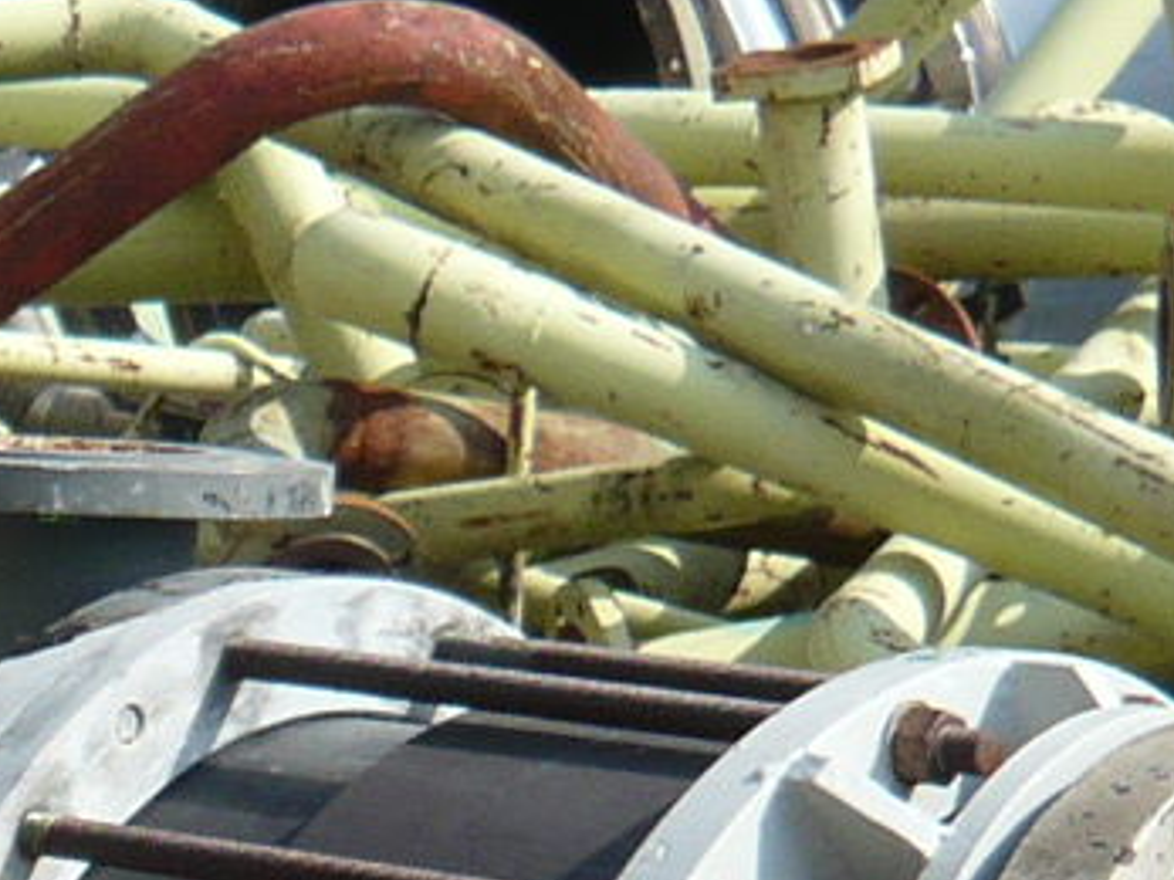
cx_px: -595
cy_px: 1205
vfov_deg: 8.8
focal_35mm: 166
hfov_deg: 11.4
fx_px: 5628
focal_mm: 4.9
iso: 100
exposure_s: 1/800
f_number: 2.9
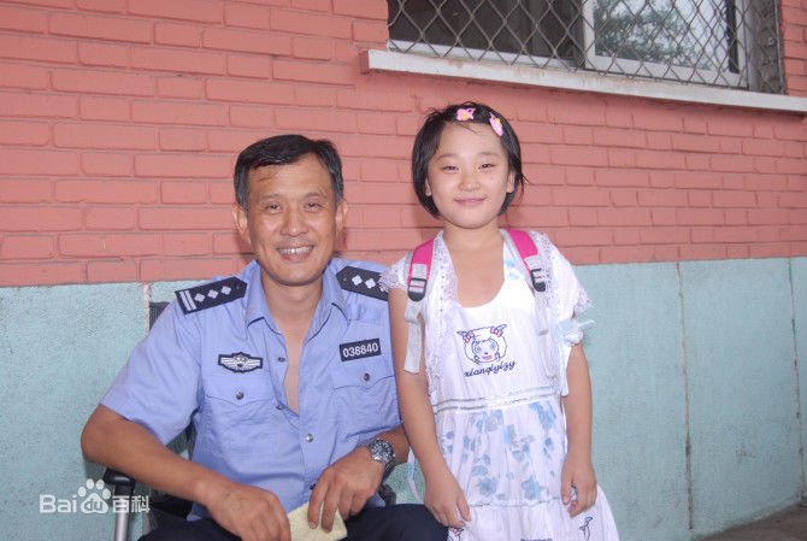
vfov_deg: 32.0
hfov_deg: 46.3
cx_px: 404
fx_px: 943
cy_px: 270
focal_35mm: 42
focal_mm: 28
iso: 160
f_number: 5.6
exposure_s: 1/60
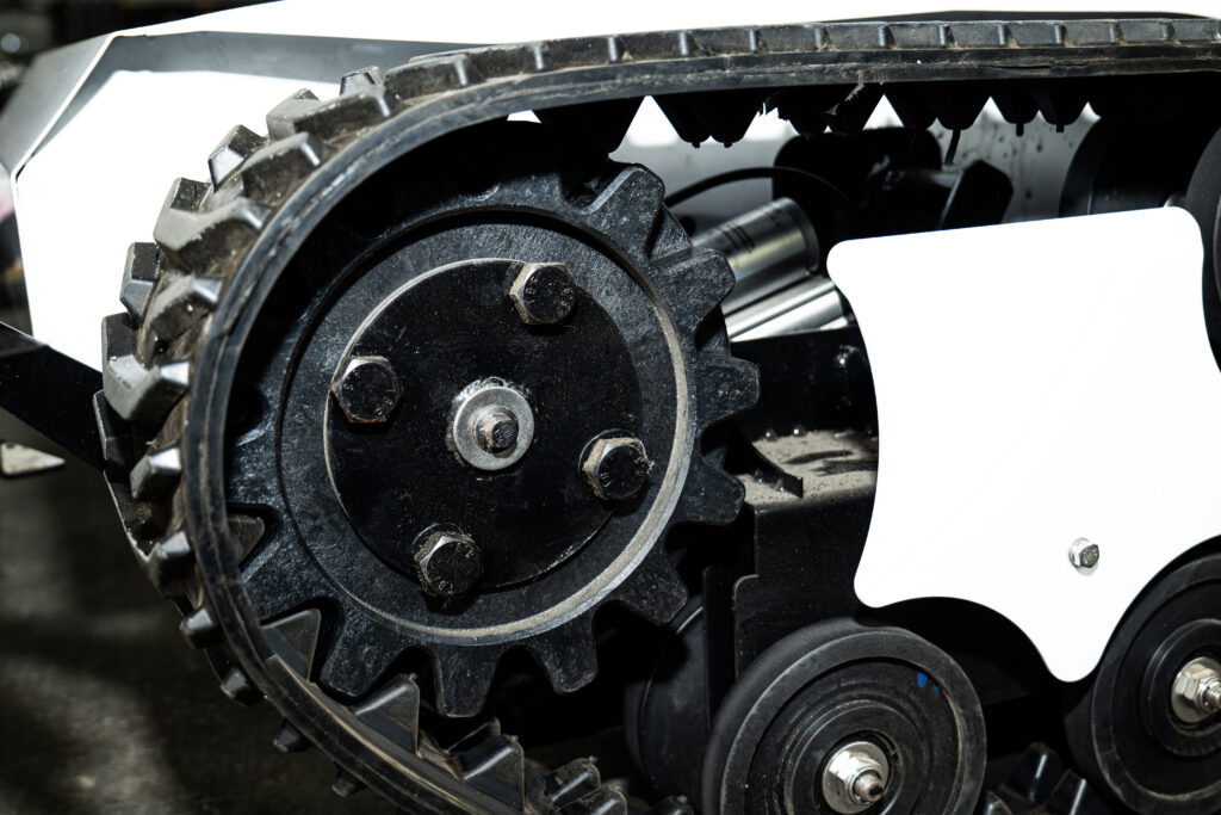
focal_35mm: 44
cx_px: 610
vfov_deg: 30.5
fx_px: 1492
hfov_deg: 44.5
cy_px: 408
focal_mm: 44
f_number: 5.6
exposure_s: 1/60
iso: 200
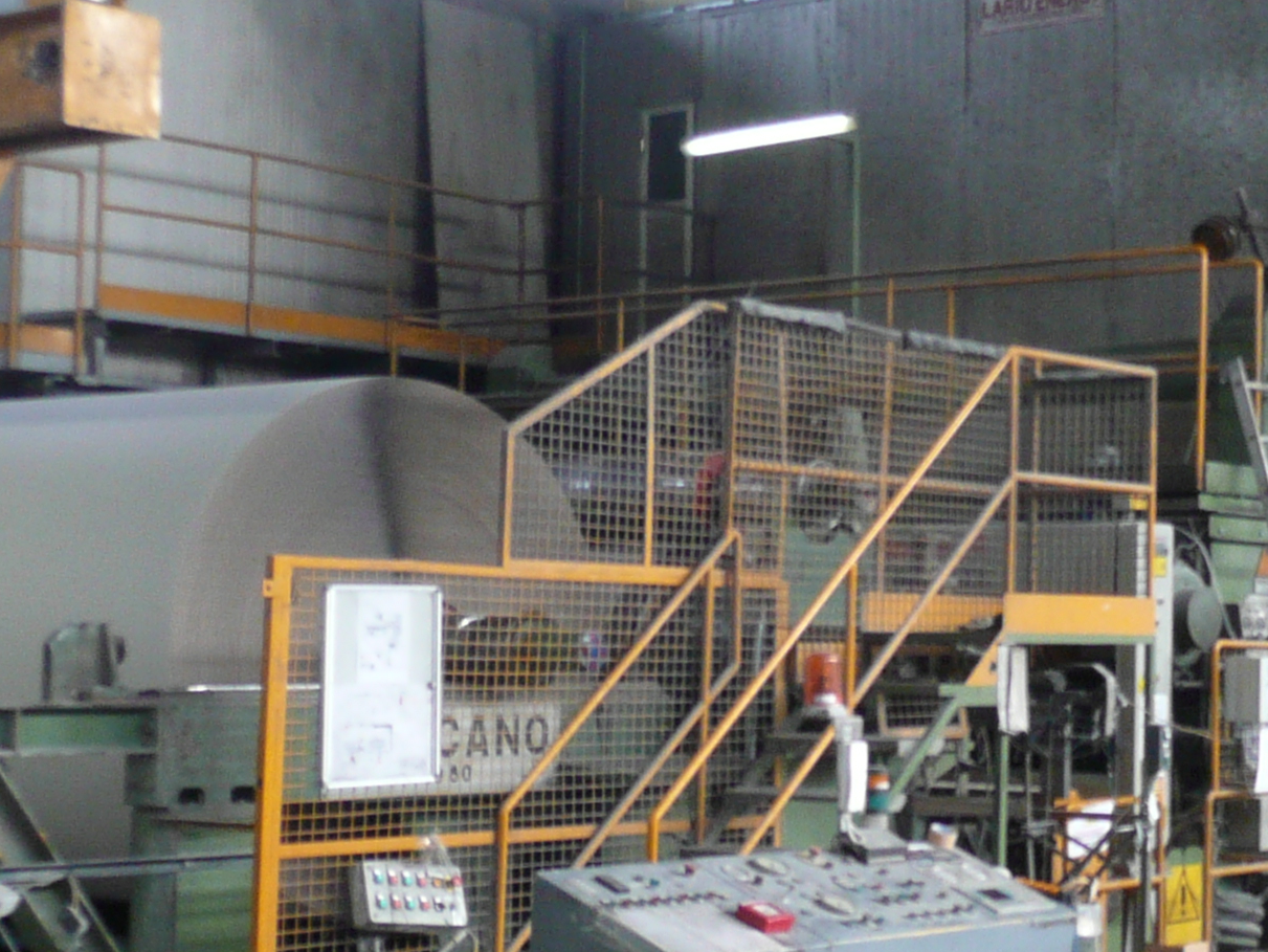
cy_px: 547
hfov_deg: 26.2
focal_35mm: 71
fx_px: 2602
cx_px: 1217
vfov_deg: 20.7
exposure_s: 1/30
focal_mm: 4.6
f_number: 3.3
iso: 160
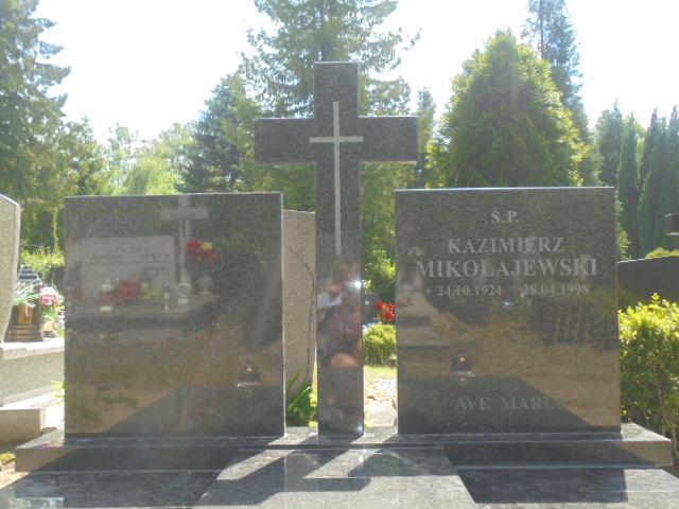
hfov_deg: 49.0
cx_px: 340
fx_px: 745
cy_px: 254
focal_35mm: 38
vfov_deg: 37.7
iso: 100
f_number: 4.2
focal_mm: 6.9
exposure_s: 1/160
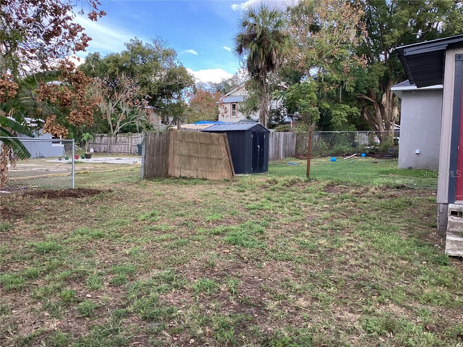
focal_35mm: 31
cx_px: 232
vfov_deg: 45.4
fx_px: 415
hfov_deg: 58.4
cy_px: 174
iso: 25
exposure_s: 1/121
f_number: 2.4
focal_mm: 3.3
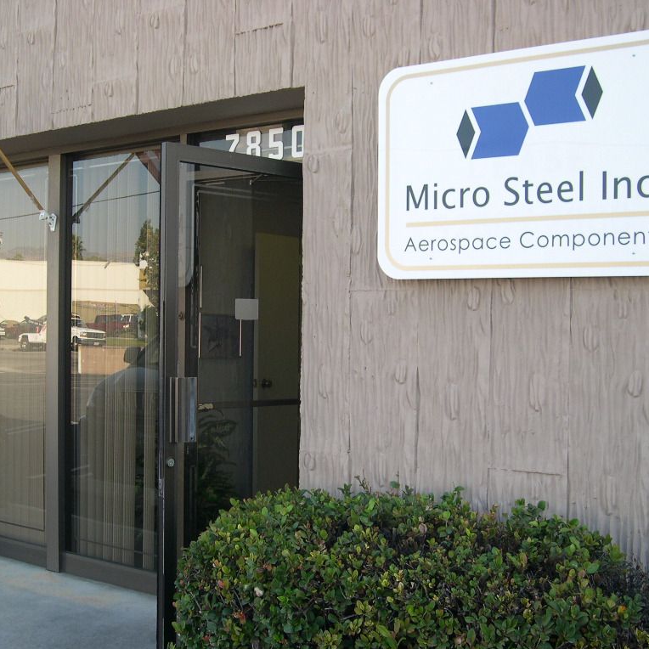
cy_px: 324
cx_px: 257
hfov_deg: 37.4
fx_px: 955
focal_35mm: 45
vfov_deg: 37.6
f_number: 2.8
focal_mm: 8
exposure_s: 1/210
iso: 100
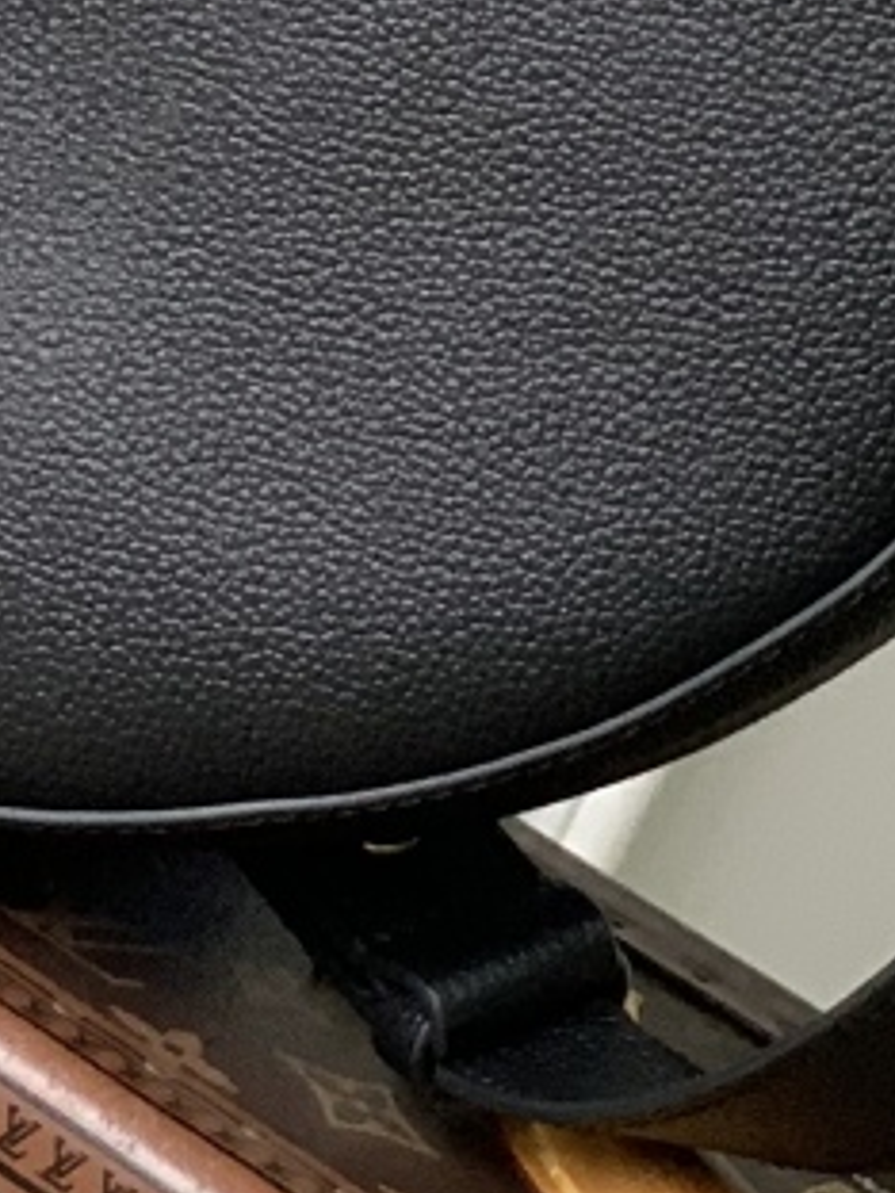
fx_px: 8274
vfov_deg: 7.9
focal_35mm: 240
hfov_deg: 6.2
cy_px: -1162
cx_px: -84
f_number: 2.4
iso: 125
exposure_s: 1/101
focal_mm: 6
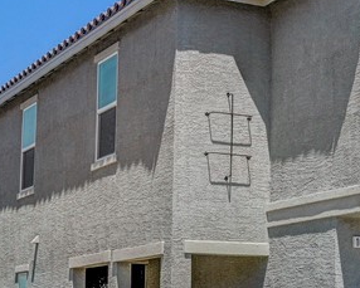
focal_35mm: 107
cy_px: 202
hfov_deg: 17.5
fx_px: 1140
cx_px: 368
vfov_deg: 14.4
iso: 400
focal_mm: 30
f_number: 8
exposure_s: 1/500
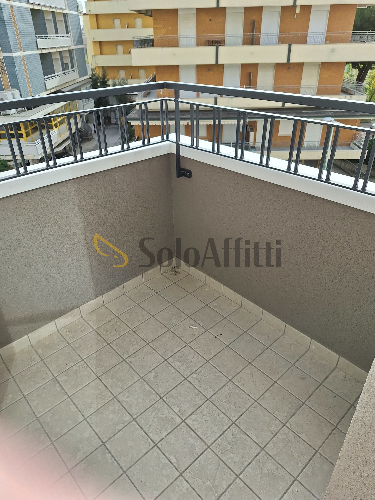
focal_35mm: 23
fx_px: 332
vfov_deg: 73.9
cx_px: 188
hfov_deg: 58.9
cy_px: 250
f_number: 1.8
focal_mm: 5.54
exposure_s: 1/1149
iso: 40
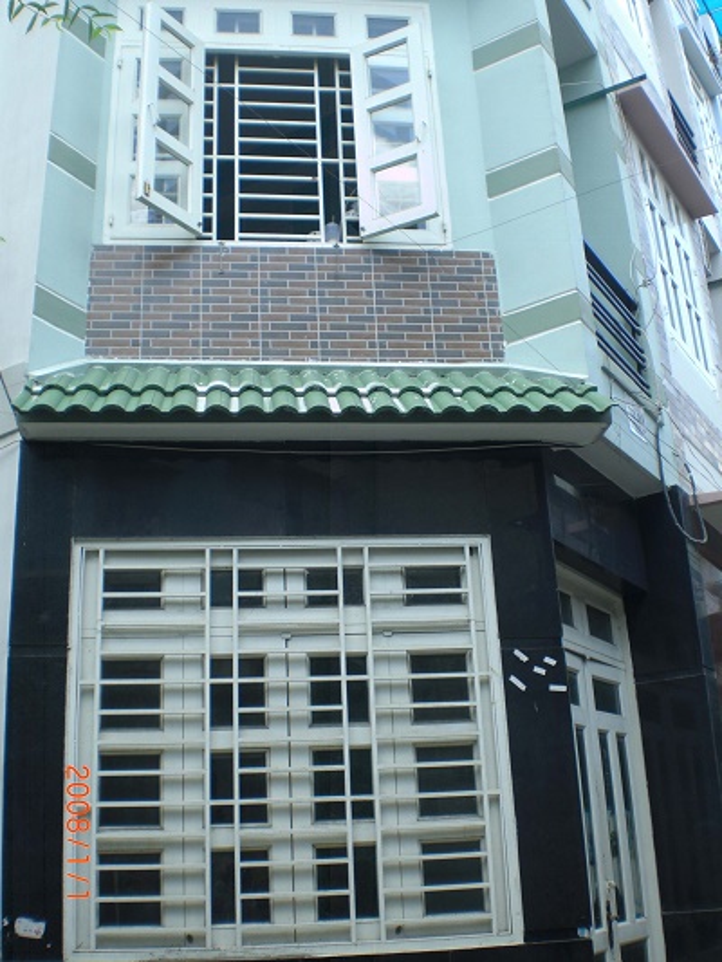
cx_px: 361
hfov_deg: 37.7
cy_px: 481
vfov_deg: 49.0
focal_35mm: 38
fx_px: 1056
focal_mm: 6.3
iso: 50
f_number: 4.4
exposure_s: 1/2000
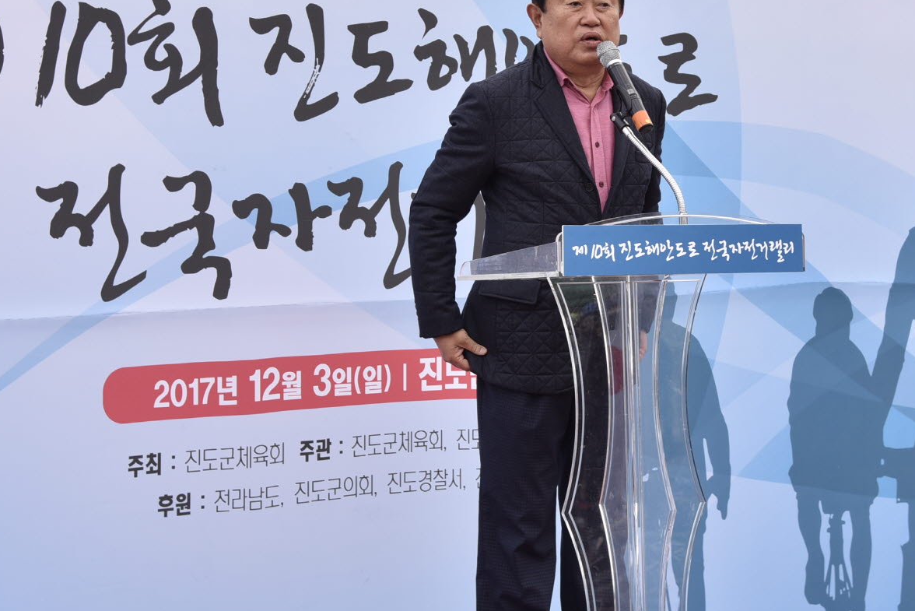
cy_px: 184
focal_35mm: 102
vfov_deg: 13.4
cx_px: 577
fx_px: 2593
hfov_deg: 20.0
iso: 200
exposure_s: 1/160
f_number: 5
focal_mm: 50
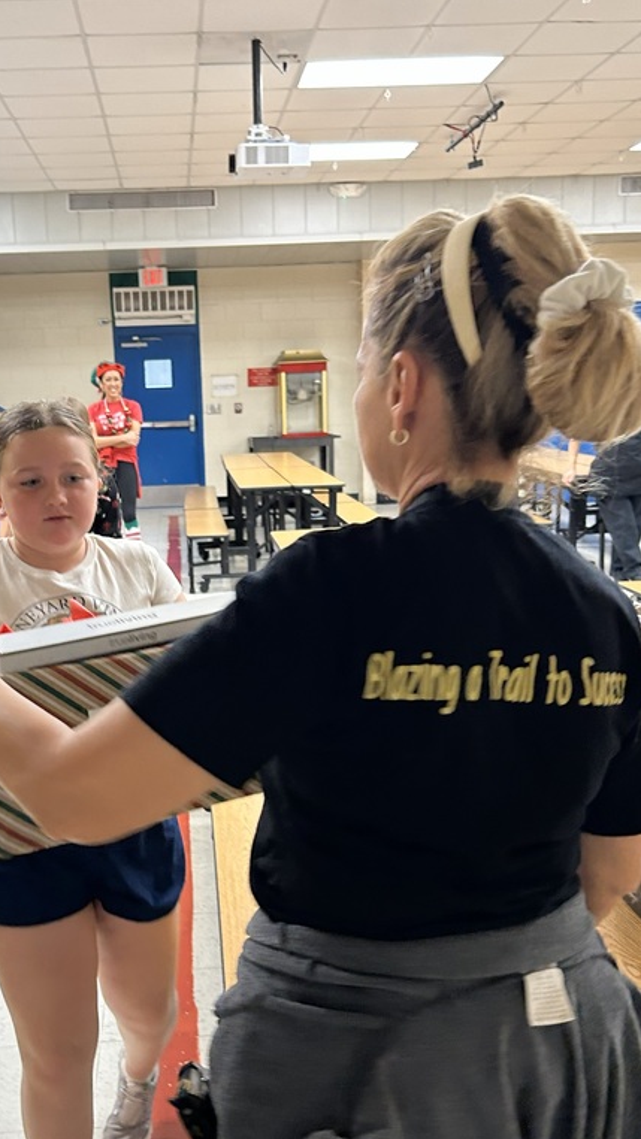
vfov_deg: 52.5
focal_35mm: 38
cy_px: 666
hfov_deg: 31.0
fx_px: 1149
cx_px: 235
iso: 125
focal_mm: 5.7
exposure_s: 1/60
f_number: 1.5
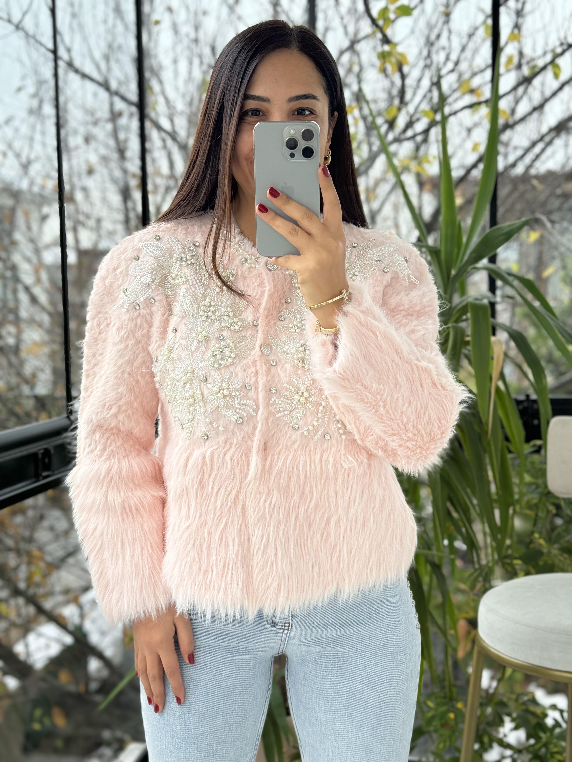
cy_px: 381
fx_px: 1058
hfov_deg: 30.3
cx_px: 286
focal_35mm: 48
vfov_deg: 39.7
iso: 100
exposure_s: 1/114
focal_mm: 6.76
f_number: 1.78
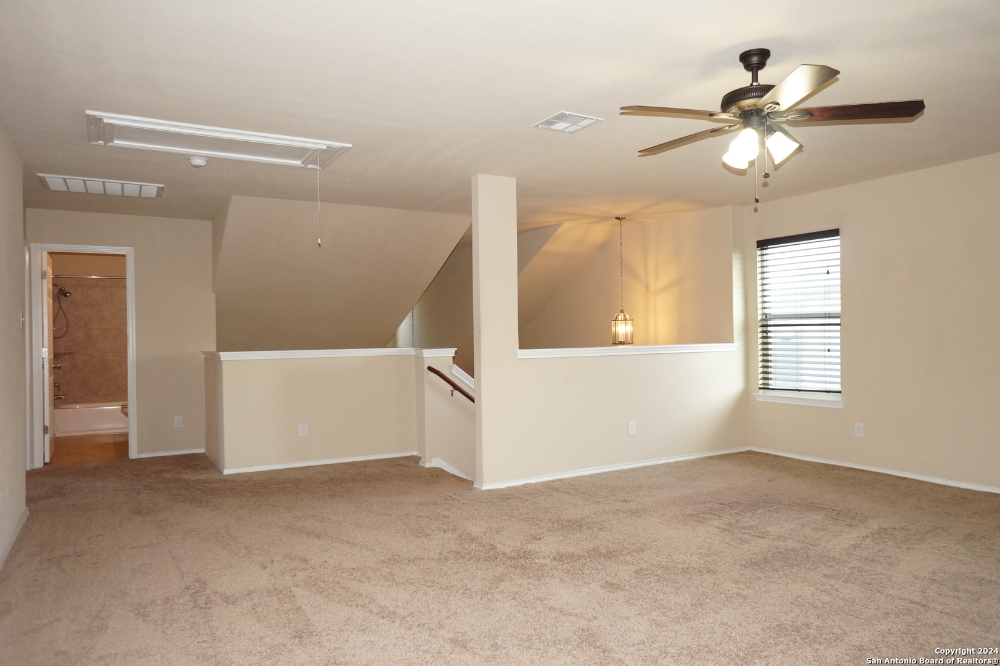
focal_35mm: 24
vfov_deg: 53.1
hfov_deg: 73.8
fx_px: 666
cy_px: 333
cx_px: 500
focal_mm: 16
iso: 1250
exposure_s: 1/160
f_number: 4
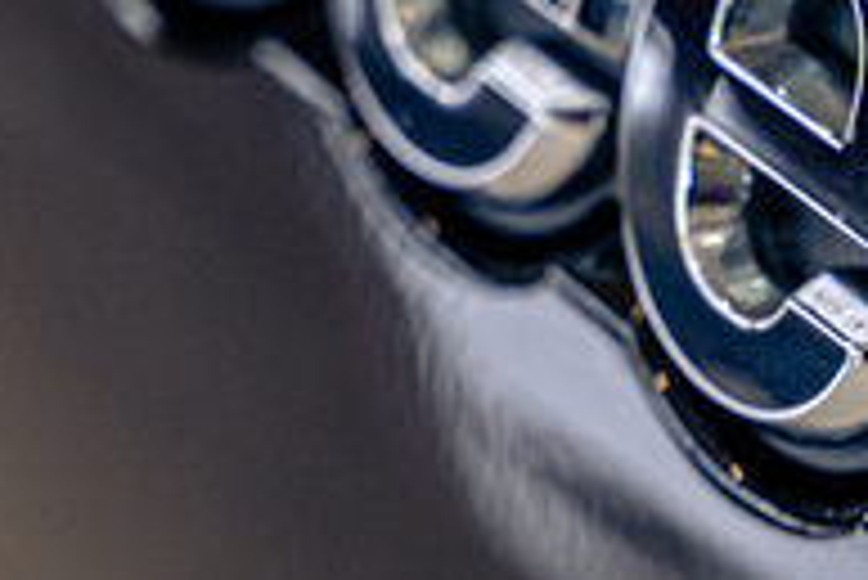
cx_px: 830
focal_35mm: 365
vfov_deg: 3.8
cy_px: 90
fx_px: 8807
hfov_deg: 5.6
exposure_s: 1/160
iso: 640
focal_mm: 69
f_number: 4
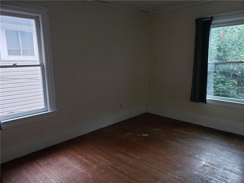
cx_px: 122
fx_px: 183
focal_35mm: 26
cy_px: 92
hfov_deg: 67.3
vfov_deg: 53.1
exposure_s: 1/50
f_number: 2.4
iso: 160
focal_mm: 4.3
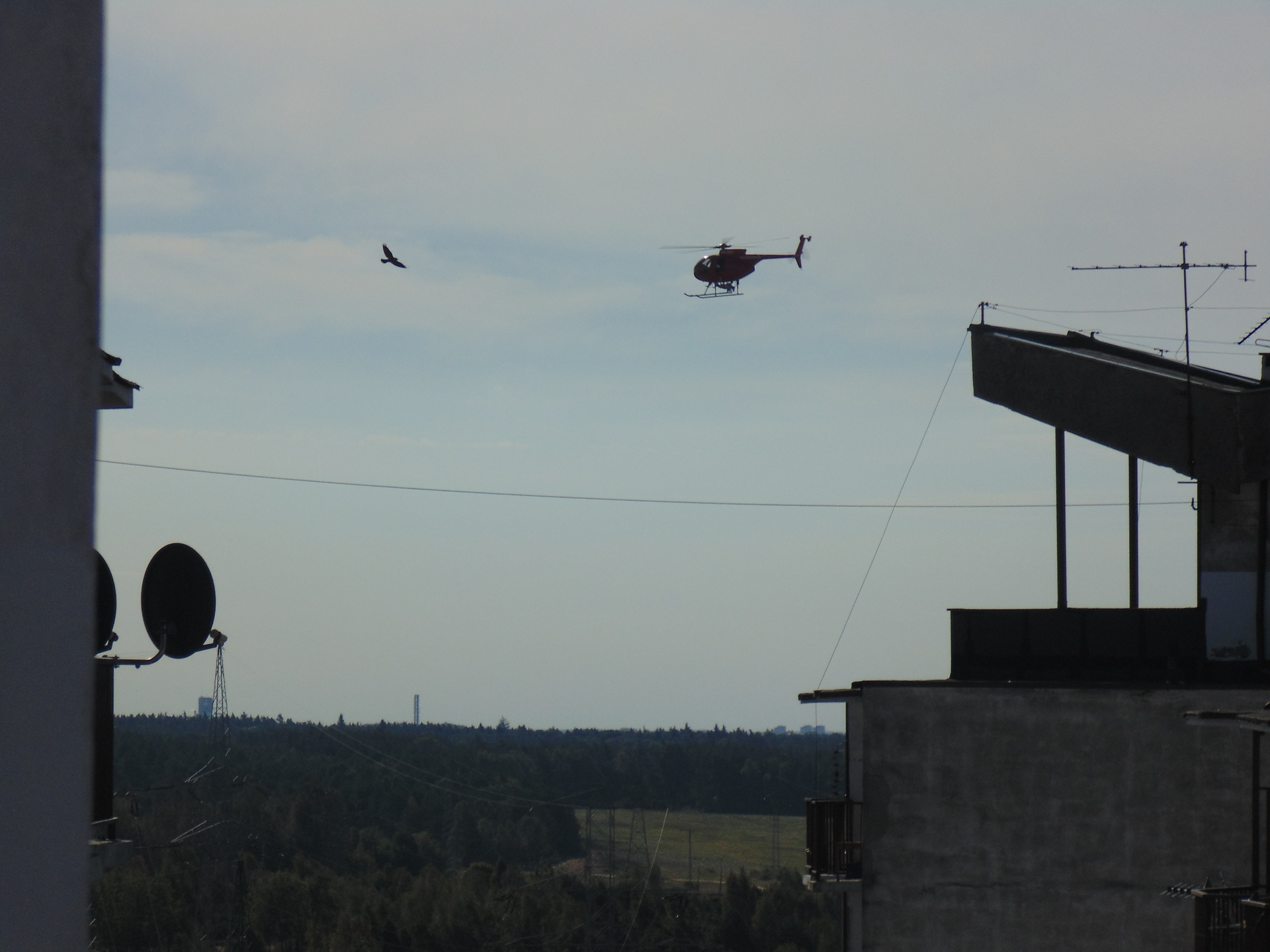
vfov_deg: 7.8
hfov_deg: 10.4
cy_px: 476
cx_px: 635
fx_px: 6971
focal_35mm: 190
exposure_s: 1/200
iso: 80
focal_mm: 34.2
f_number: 16.9
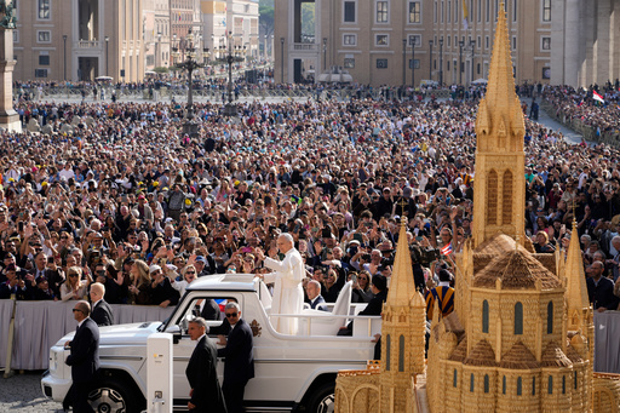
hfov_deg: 19.5
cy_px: 206
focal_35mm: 105
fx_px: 1808
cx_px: 310
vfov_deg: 13.0
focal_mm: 105
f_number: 6.3
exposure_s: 1/500
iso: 200
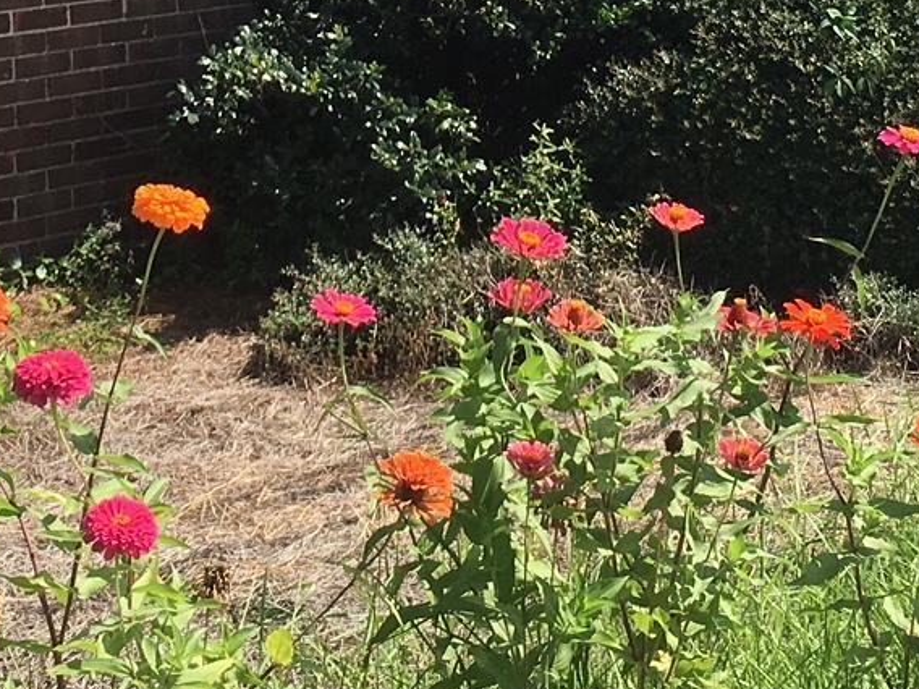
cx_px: 369
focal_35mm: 103
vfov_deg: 13.8
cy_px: -212
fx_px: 2734
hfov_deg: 19.1
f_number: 2.2
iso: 25
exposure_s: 1/1425
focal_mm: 4.15
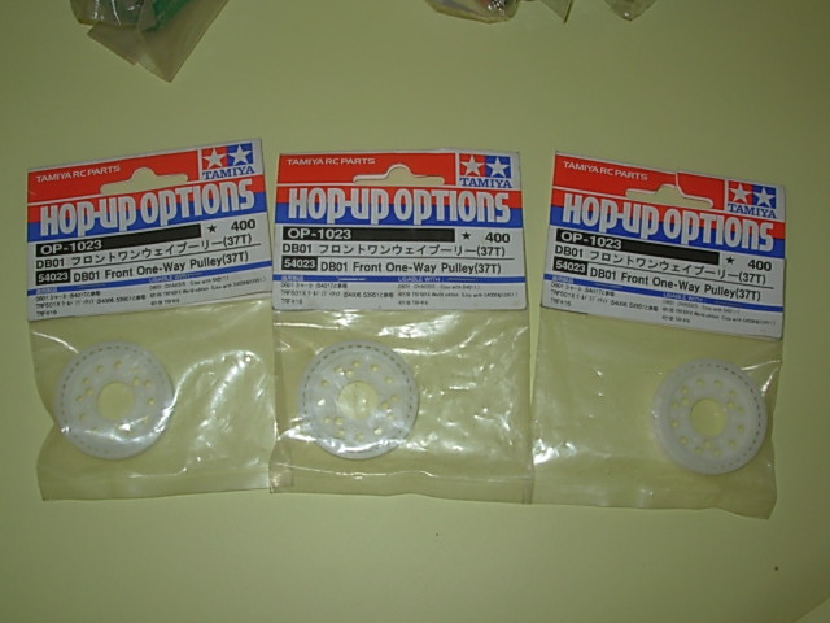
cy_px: 312
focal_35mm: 38
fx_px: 911
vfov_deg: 37.7
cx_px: 415
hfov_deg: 49.0
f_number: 4.9
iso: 50
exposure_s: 1/32
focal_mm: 6.3
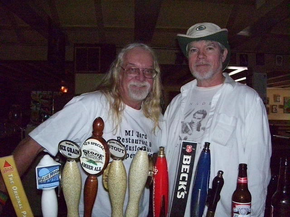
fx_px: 302
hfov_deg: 51.4
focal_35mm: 36
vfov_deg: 39.7
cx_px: 145
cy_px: 108
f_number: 2.7
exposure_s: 1/125
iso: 1250
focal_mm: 6
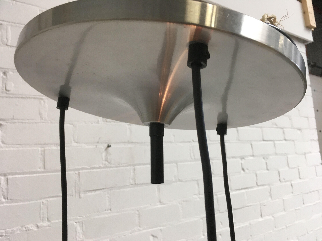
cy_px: 120
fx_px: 270
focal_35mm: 29
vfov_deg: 48.2
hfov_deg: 61.7
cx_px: 161
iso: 50
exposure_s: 1/33
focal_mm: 4.15
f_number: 2.2
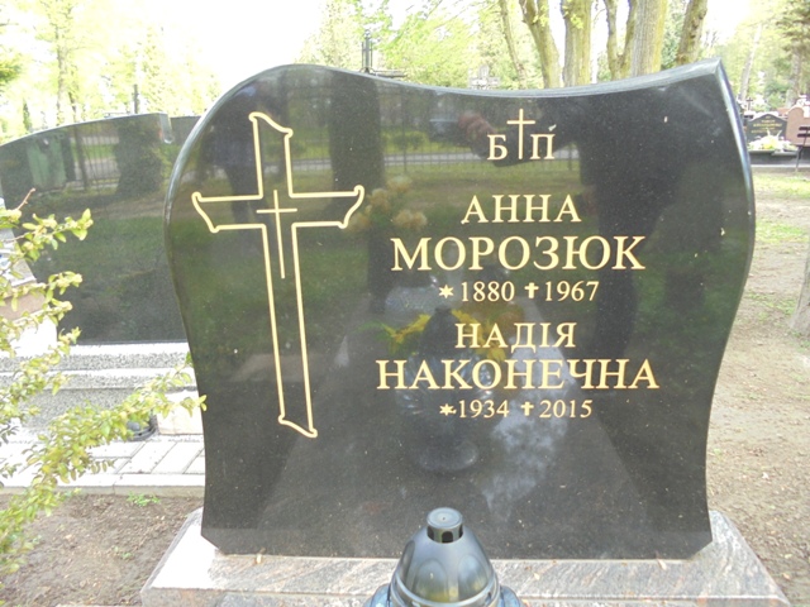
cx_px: 405
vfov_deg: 53.1
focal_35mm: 26
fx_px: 608
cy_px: 304
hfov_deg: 67.3
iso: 100
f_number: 3.5
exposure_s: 1/30
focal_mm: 4.6
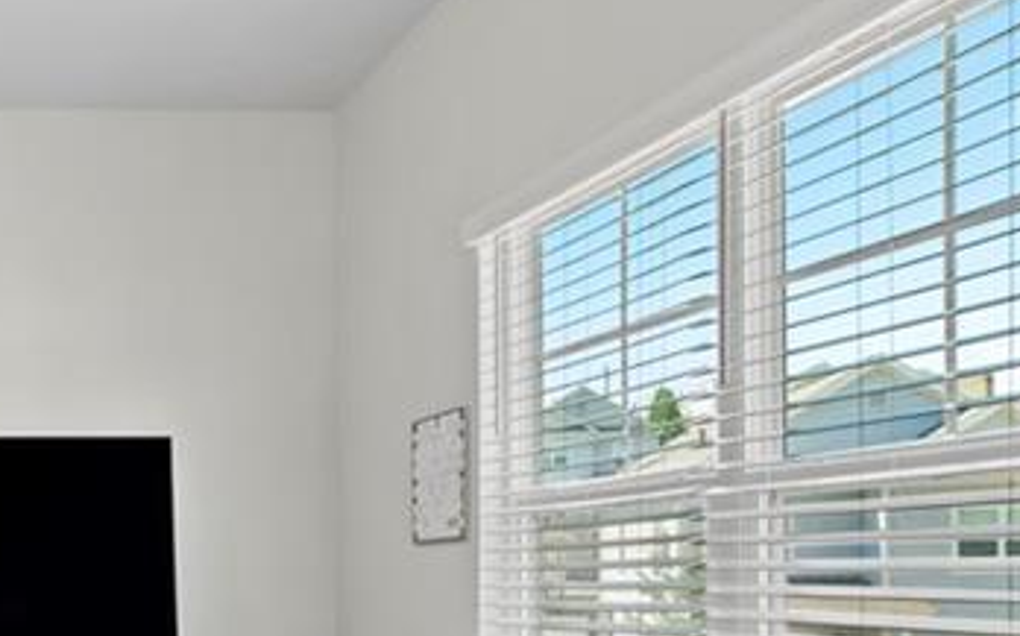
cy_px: 557
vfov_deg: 26.1
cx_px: -91
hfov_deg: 35.9
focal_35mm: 48
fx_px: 1333
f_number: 8
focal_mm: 16
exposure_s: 1/1.25
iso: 100
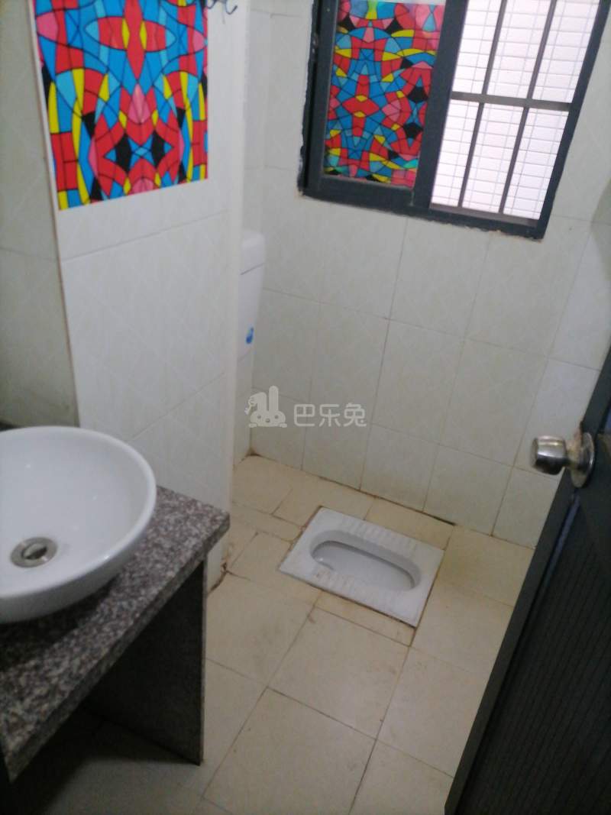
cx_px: 306
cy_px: 408
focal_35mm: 27
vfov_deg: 65.3
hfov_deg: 51.3
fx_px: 636
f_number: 1.8
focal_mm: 5.4
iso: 500
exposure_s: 1/33.3
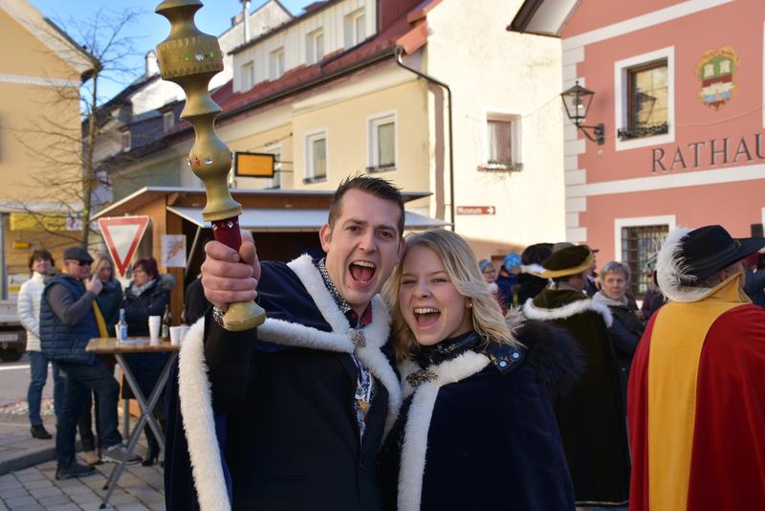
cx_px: 382
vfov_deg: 29.9
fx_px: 957
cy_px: 256
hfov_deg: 43.6
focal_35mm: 45
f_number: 6.3
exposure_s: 1/160
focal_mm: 30
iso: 100
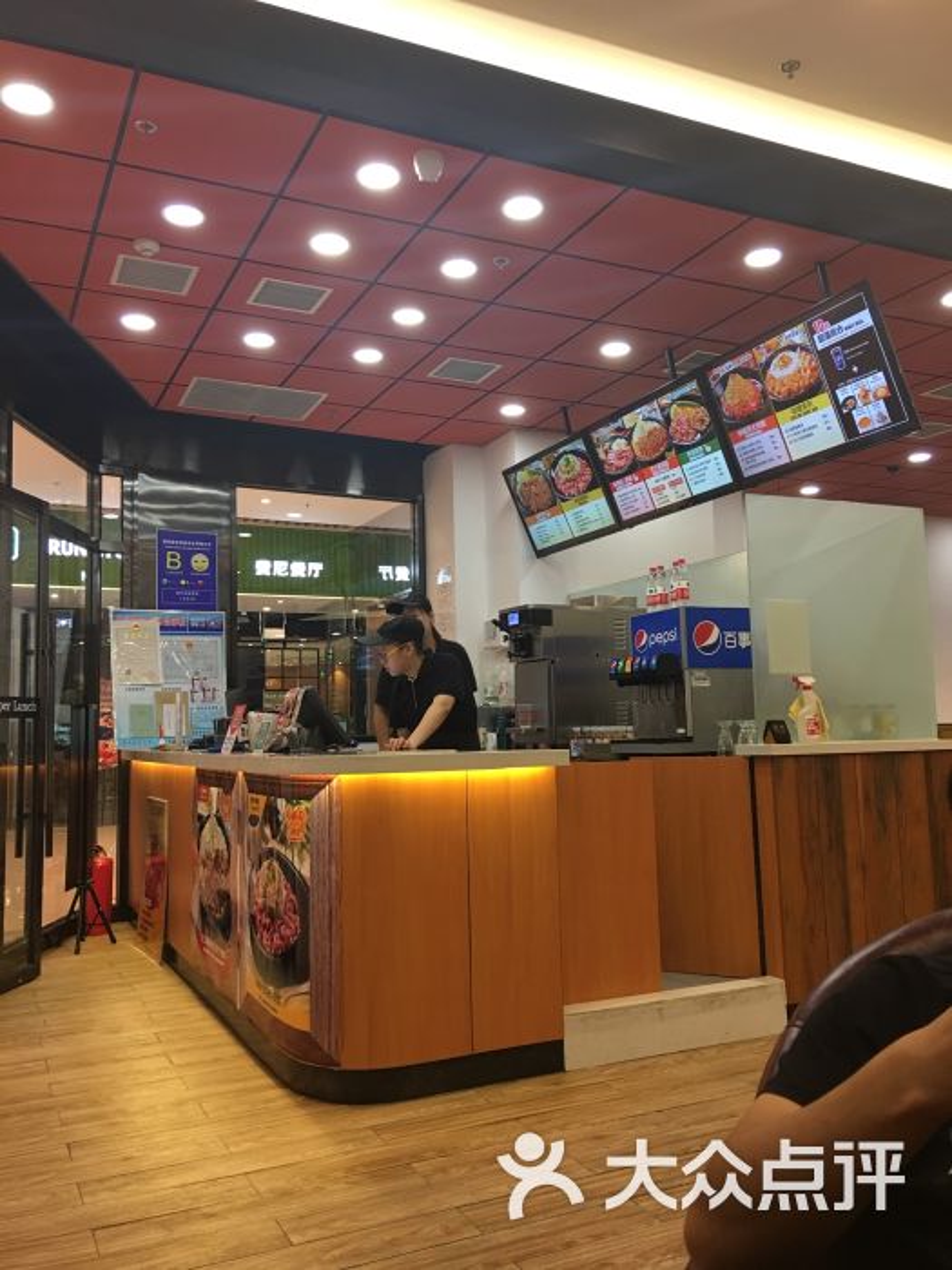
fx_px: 1063
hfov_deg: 48.2
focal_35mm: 29
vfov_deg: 61.7
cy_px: 635
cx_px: 476
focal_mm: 4.15
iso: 50
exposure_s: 1/17
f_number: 2.2
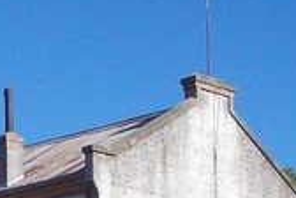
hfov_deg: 11.3
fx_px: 1480
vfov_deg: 7.3
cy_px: 426
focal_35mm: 180
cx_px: -21
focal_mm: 5.3
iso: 80
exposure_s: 1/250
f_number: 6.2
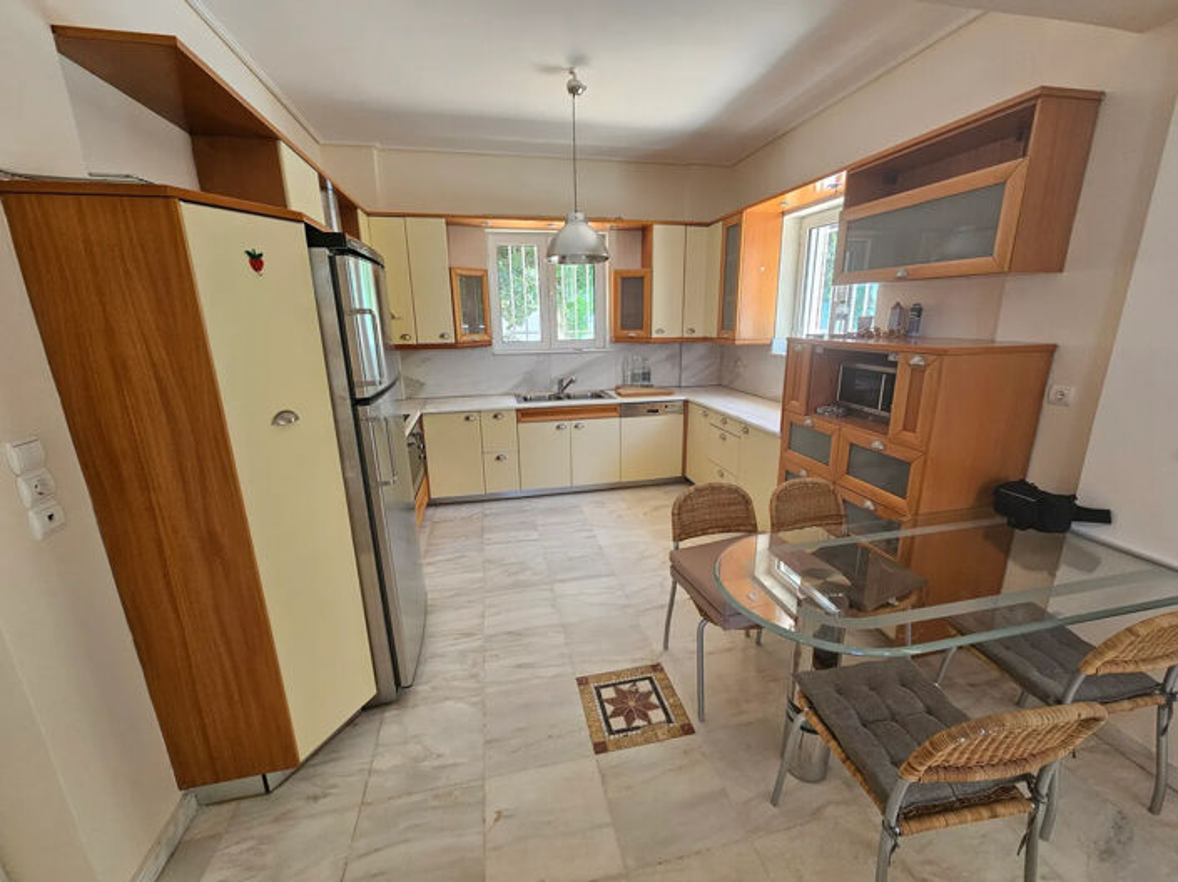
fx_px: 442
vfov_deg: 89.9
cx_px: 589
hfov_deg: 106.2
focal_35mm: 13
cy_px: 441
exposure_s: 1/50
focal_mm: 2.2
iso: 64
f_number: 2.2
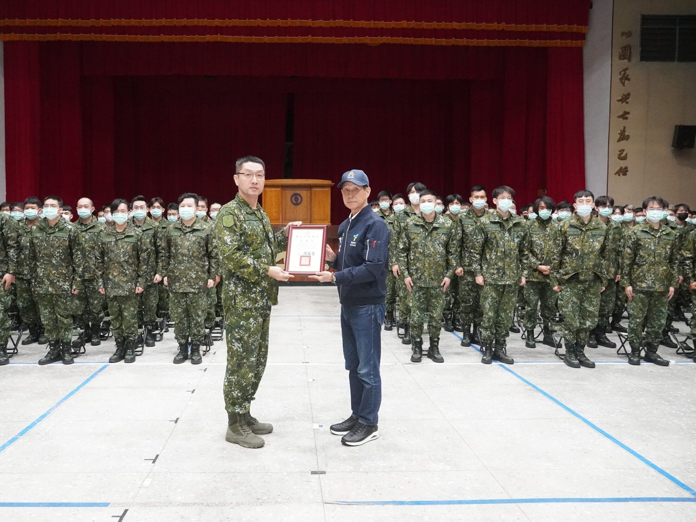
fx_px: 603
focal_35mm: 30
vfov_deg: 46.8
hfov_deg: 59.8
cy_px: 263
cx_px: 307
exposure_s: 1/160
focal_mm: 18
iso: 4000
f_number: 4.5
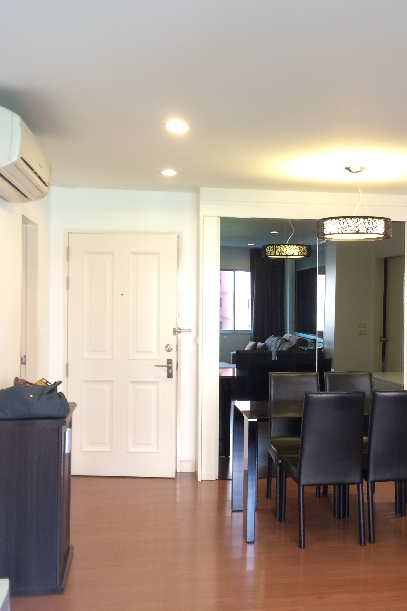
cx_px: 275
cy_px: 305
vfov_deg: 46.4
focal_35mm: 42
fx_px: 712
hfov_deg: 31.6
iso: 160
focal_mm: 4.12
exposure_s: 1/30
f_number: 2.2
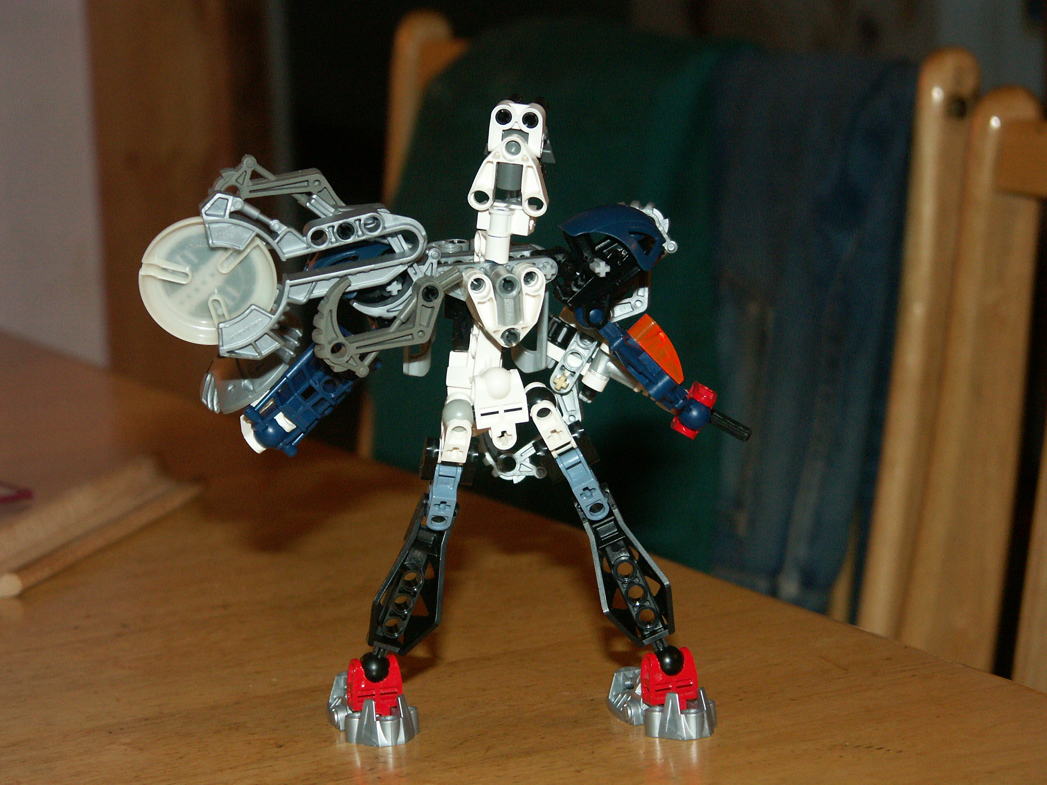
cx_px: 524
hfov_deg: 14.6
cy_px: 392
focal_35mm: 135
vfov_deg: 11.0
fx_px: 4083
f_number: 3.2
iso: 200
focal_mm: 34.18
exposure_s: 1/125
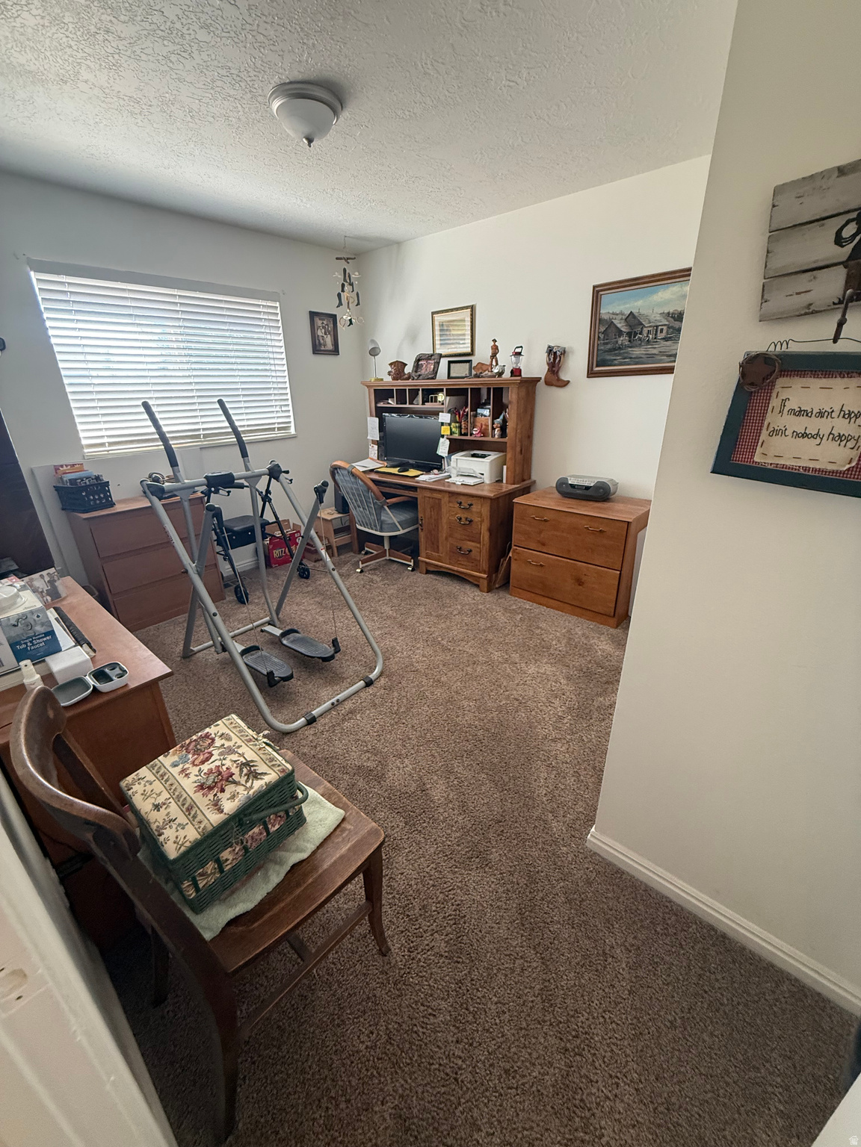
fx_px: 464
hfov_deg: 85.7
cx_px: 430
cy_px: 574
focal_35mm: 14
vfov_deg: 102.1
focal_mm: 2.22
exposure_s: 1/70
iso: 320
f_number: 2.2
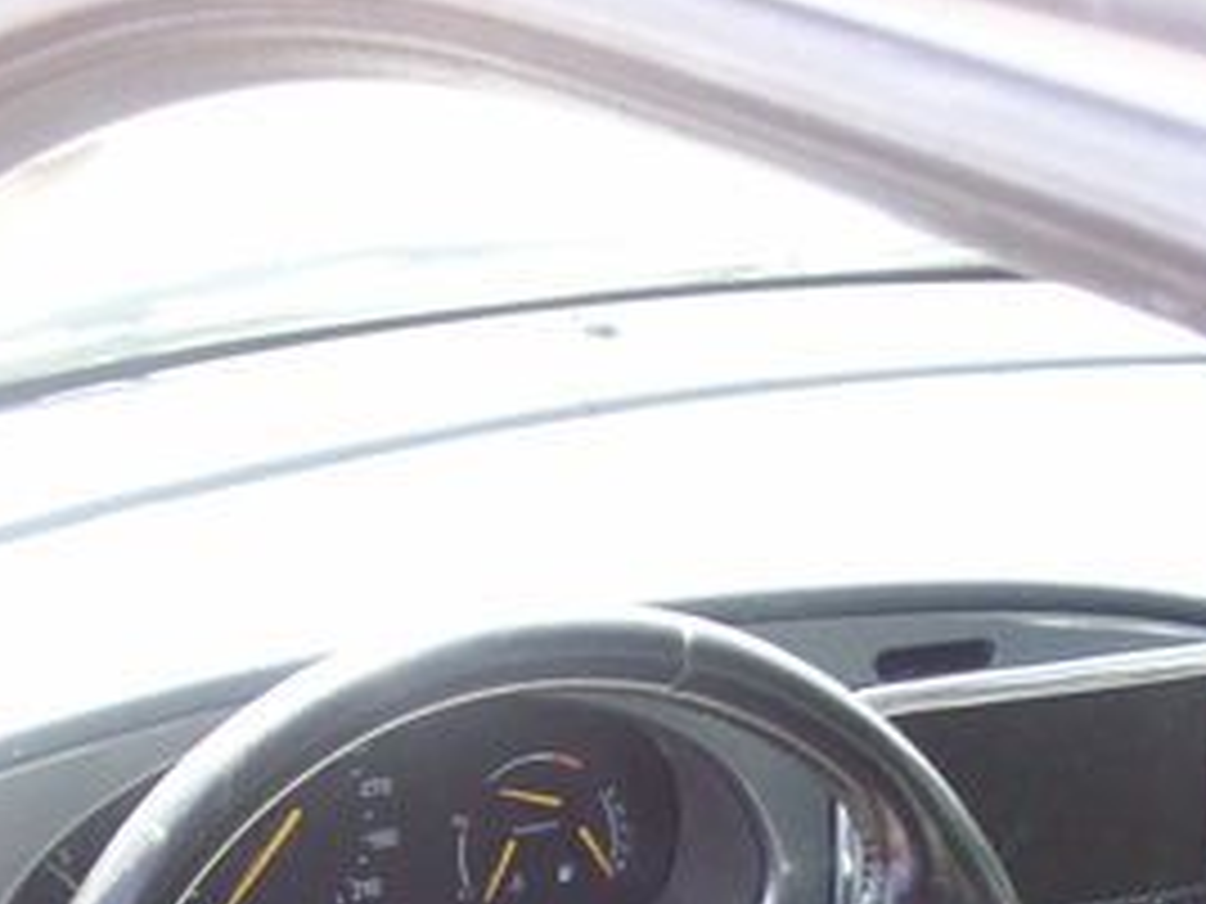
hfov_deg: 22.8
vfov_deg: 16.5
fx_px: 2996
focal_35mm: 86
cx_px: 626
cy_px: 1061
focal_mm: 6
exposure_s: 1/146
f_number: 2.7
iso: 200
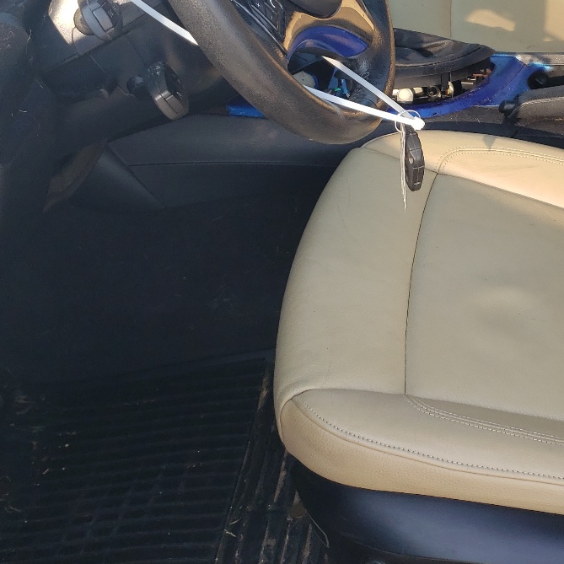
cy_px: 147
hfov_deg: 30.3
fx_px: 1014
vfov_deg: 30.6
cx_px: 455
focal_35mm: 55
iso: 50
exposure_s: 1/435
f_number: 1.5
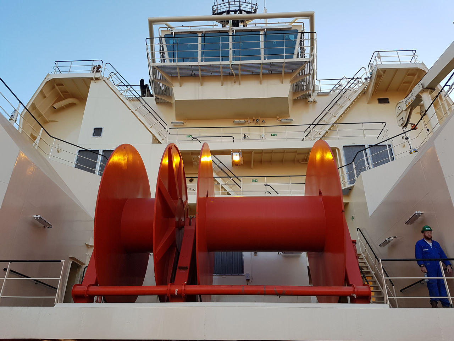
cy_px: 170
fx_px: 341
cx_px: 227
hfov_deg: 67.3
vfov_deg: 53.1
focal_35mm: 26
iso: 40
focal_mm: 4.2
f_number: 1.7
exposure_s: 1/279
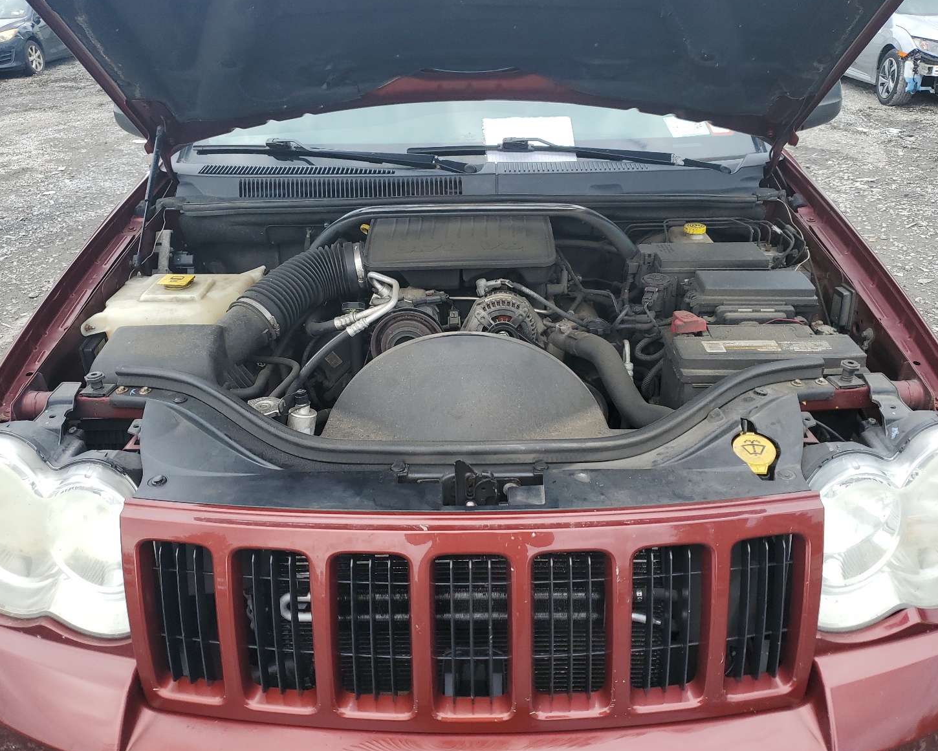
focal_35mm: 28
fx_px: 777
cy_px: 370
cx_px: 476
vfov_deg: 51.5
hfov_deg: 62.2
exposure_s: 1/1000
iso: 50
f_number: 1.5
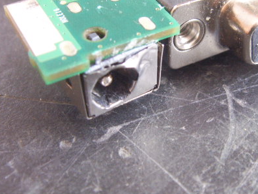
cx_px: 168
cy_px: 76
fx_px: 470
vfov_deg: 23.2
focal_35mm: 63
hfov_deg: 30.5
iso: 152
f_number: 3.5
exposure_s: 1/10
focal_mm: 6.6
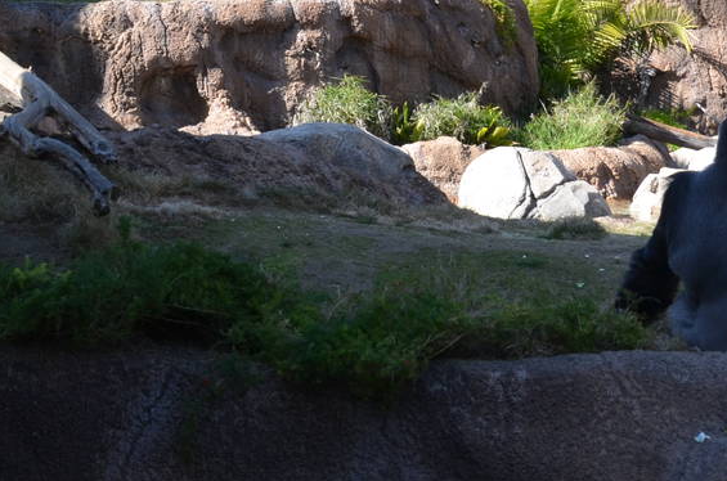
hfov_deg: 19.8
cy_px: 126
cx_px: 594
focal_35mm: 102
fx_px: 2055
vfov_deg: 13.3
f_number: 7.1
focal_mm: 24
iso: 200
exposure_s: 1/200
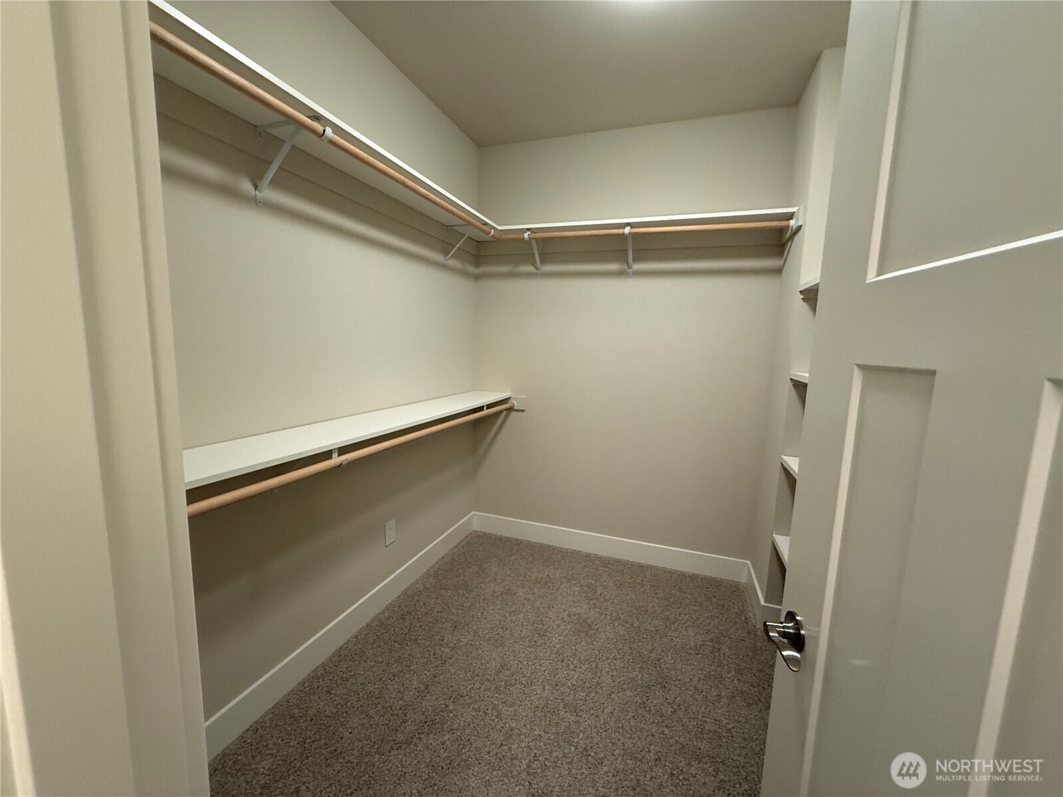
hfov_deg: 102.1
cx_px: 532
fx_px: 430
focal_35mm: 14
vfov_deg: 85.7
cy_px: 398
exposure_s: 1/60
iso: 250
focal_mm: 2.22
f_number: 2.2
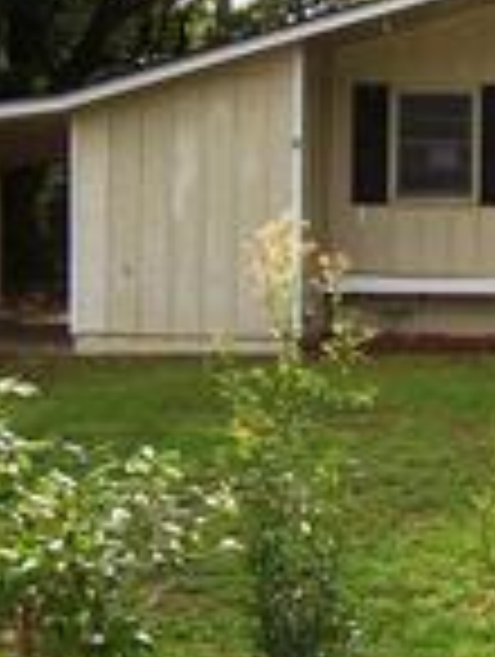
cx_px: 724
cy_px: 230
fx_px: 1711
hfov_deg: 15.3
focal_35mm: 90
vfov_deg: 21.7
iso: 80
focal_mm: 6.3
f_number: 2.8
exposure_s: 1/320
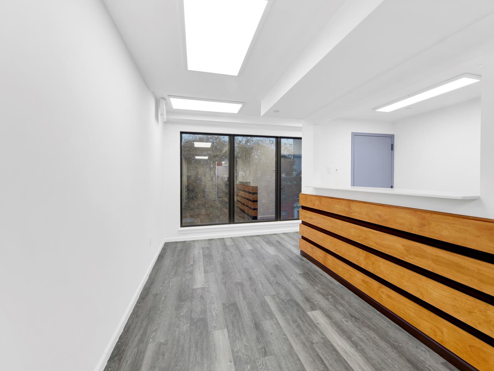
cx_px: 269
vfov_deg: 85.7
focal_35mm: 14
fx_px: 200
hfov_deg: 101.8
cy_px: 188
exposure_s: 1/4
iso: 100
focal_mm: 8
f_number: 8
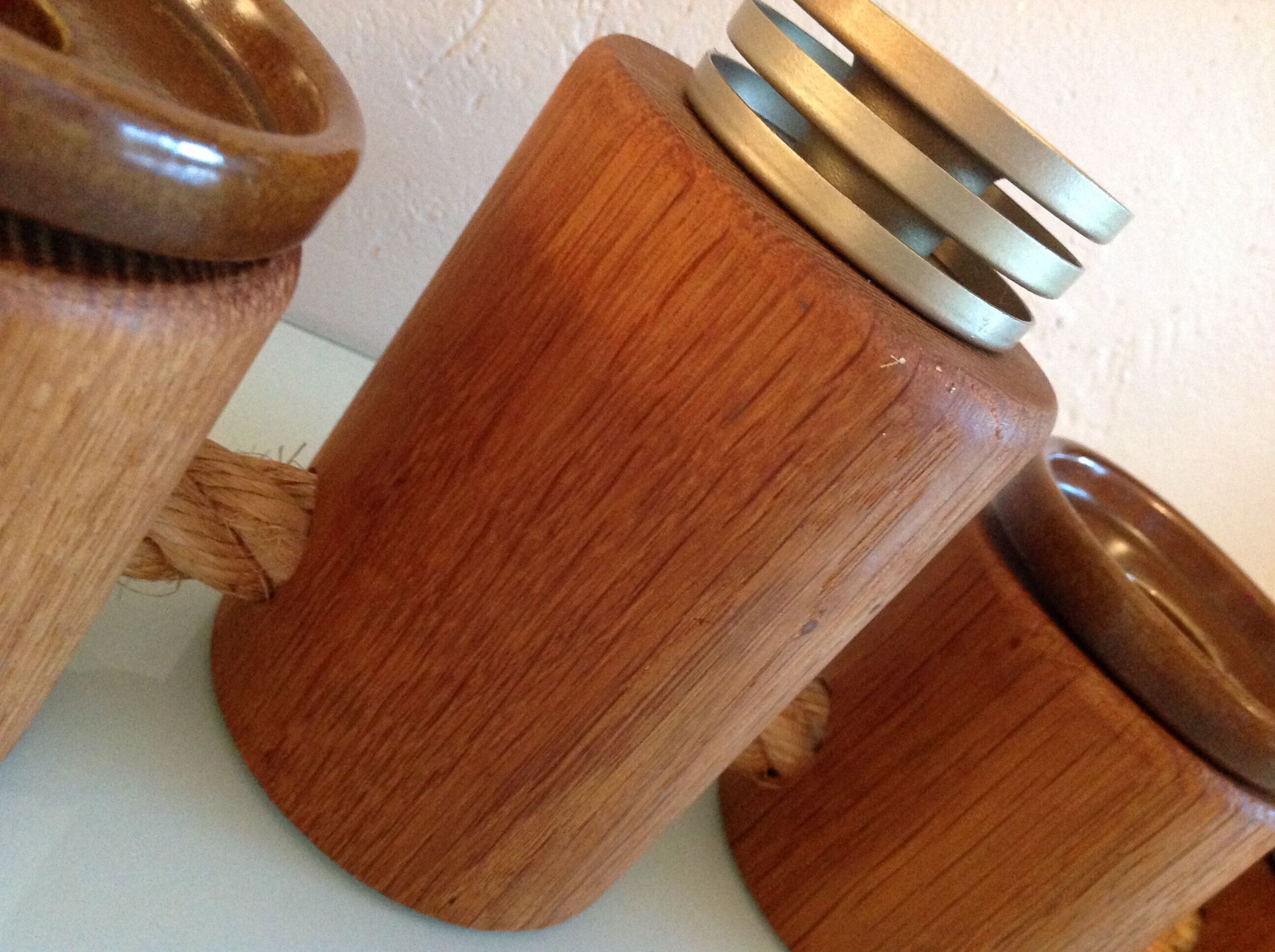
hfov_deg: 52.7
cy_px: 476
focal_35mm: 35
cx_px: 638
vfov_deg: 40.6
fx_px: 1287
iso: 500
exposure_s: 1/15
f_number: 2.4
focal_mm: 4.28
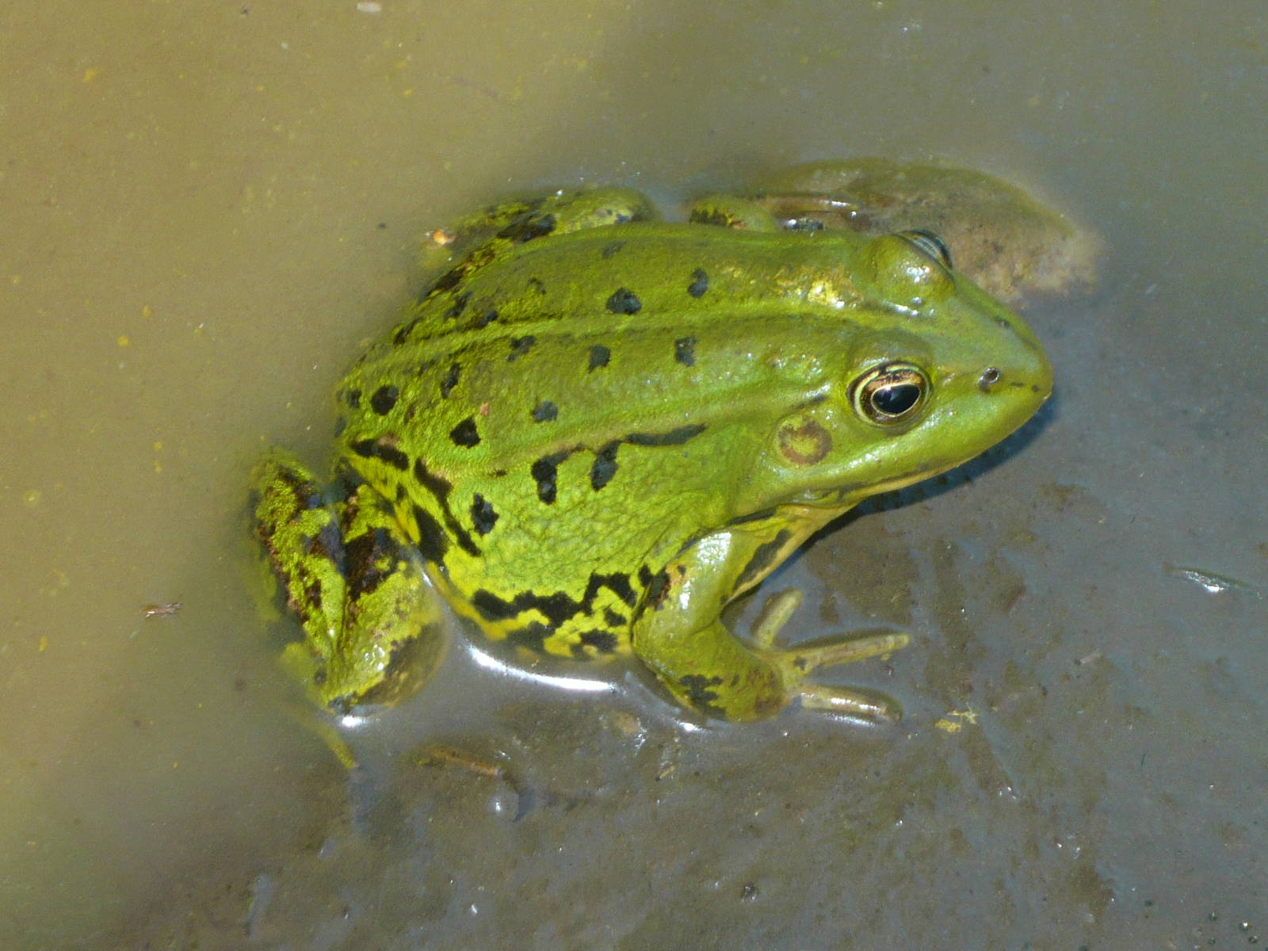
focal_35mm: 160
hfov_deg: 12.3
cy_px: 476
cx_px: 634
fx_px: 5861
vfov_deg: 9.3
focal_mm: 16.5
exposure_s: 1/60
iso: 100
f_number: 5.1
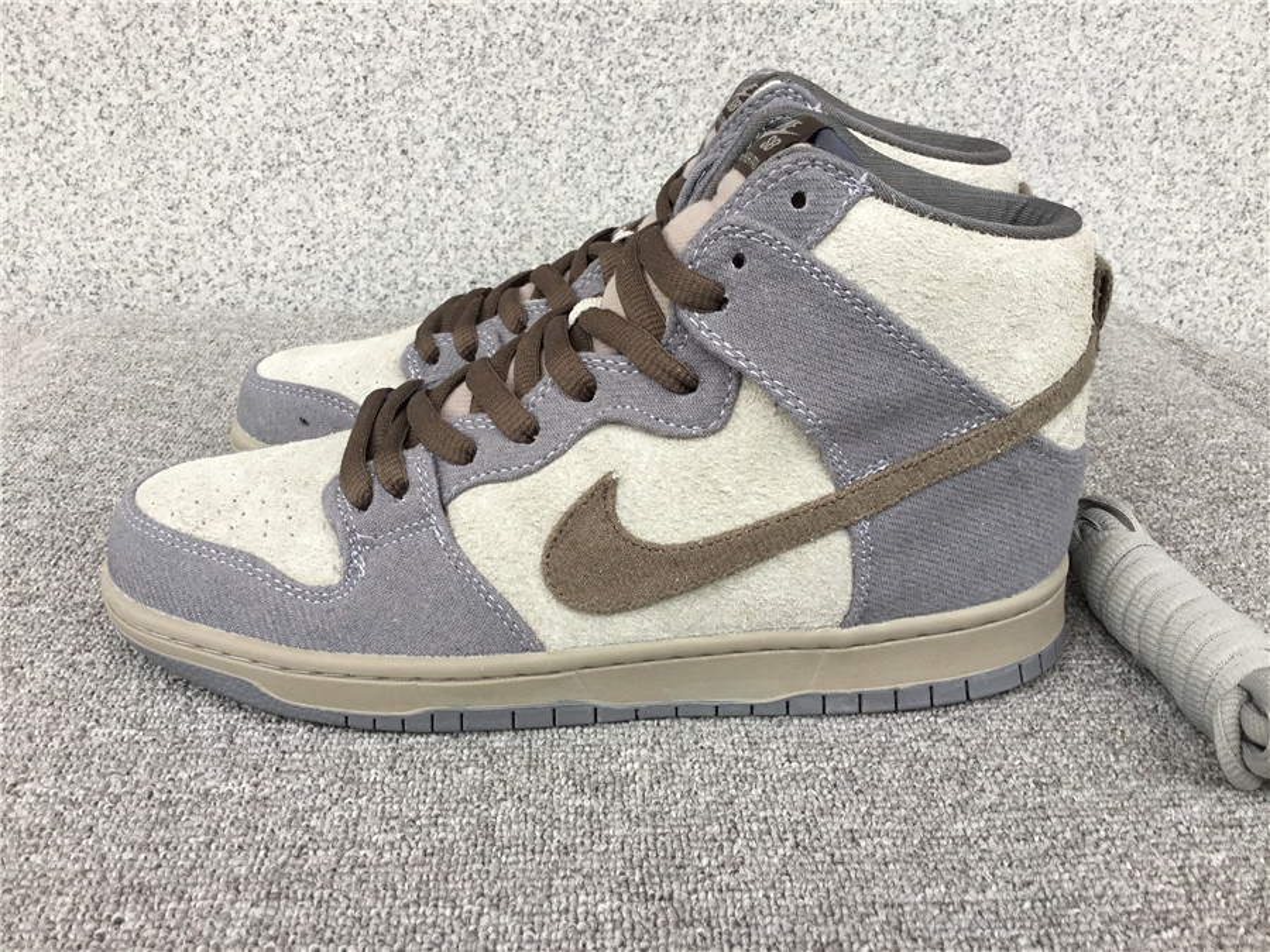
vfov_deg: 45.4
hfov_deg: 58.4
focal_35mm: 31
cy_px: 476
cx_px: 635
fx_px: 1137
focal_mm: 3.3
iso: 25
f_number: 2.4
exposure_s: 1/50
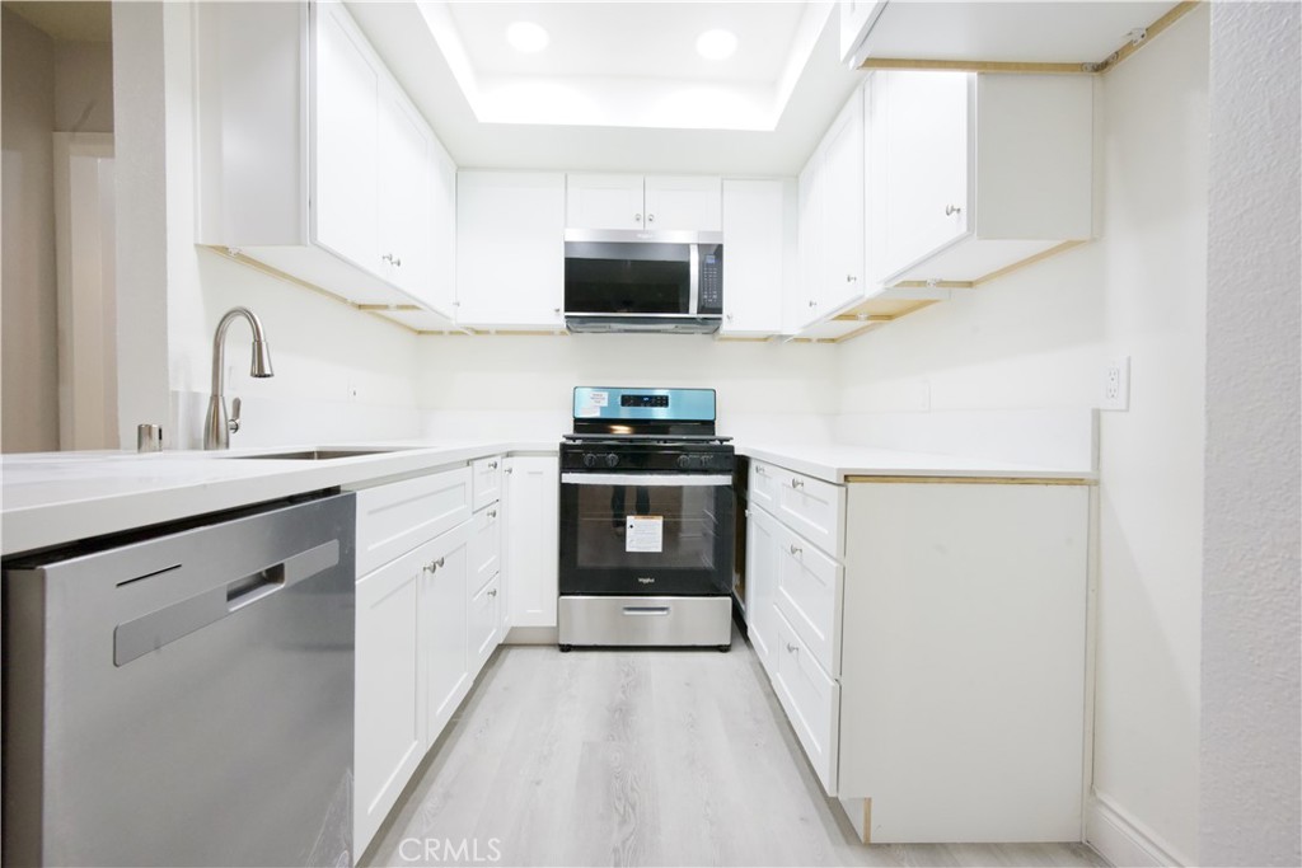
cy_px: 434
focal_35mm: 16
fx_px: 579
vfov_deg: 73.8
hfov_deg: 96.7
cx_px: 651
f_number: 13
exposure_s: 1/40
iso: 6400
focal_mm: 16
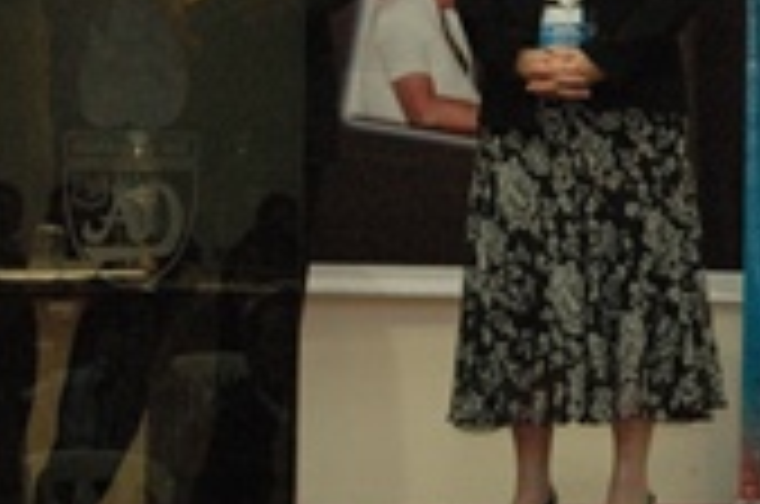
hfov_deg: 7.3
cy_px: -4
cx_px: -220
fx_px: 5879
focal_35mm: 279
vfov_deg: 4.9
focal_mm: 70
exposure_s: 1/60
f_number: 5
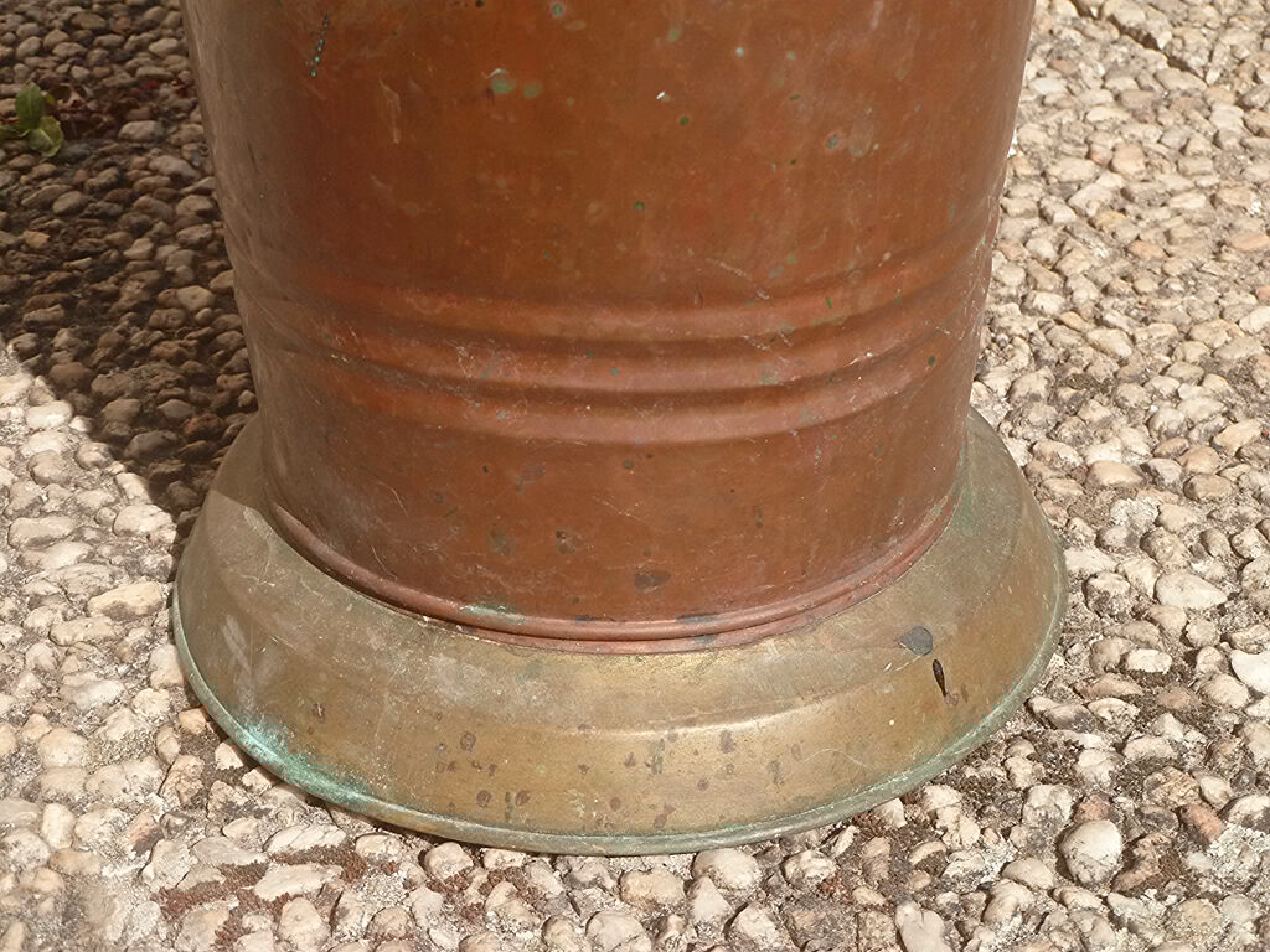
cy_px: 476
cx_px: 635
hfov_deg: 28.2
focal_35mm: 69
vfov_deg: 21.3
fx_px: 2531
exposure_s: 1/800
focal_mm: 12.4
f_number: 4.3
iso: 200
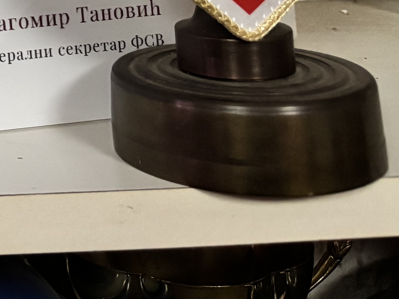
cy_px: -261
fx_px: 1130
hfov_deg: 16.6
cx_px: -321
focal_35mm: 98
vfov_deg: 13.4
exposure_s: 1/50
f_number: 1.6
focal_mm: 5.96
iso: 400
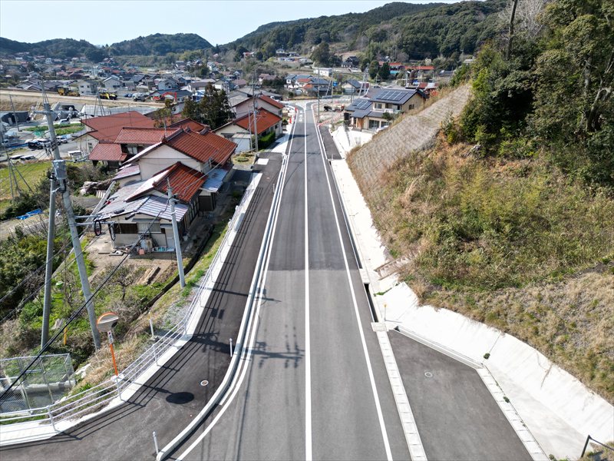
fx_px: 426
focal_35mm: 24
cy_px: 230
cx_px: 307
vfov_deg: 56.8
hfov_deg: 71.6
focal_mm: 6.72
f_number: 1.7
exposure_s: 1/2500
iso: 100
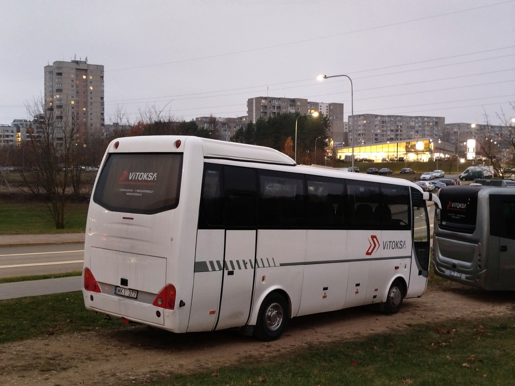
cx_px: 258
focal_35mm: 41
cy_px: 193
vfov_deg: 35.1
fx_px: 610
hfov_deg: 45.8
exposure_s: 1/17
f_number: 1.7
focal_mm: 5.31
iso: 800
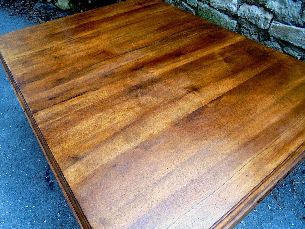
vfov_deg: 53.1
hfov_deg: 67.3
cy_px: 114
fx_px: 229
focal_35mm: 26
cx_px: 152
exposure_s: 1/50
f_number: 3.5
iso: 100
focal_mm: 4.6
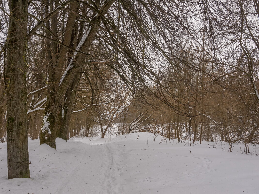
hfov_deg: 46.8
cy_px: 97
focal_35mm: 40
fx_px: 299
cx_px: 130
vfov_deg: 35.9
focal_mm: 20
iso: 200
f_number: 9
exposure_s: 1/80
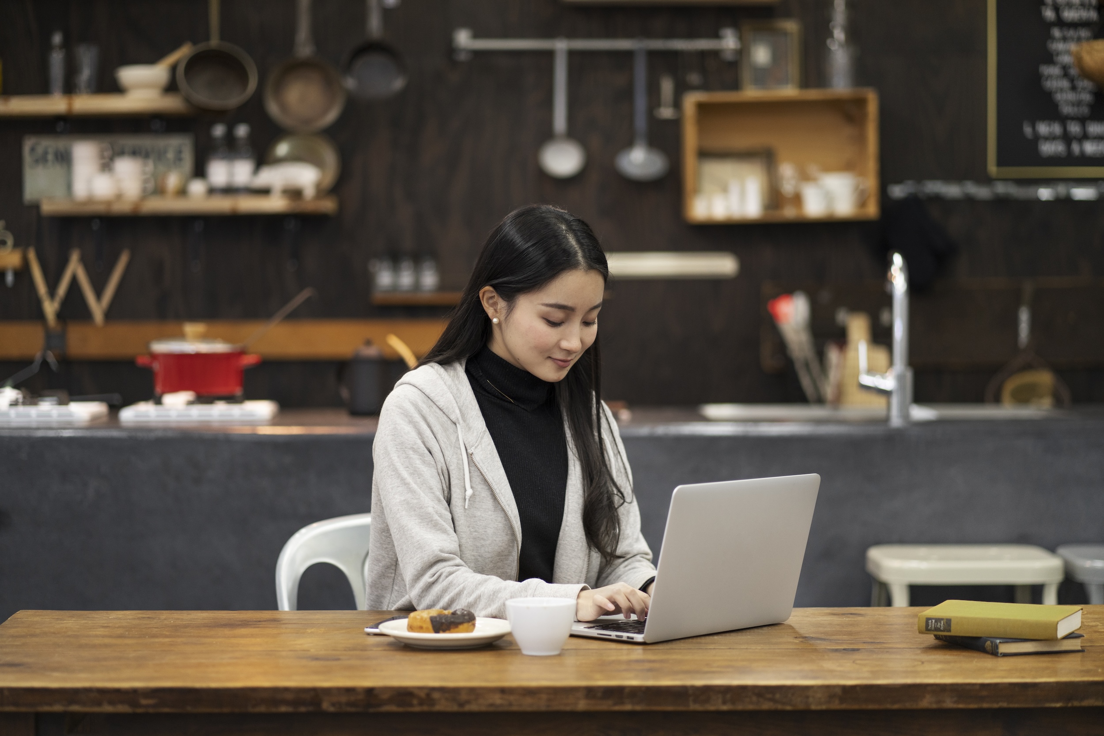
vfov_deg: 16.1
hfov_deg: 23.9
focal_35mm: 85
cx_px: 552
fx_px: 2607
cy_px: 368
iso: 640
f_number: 1.8
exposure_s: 1/250
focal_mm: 85
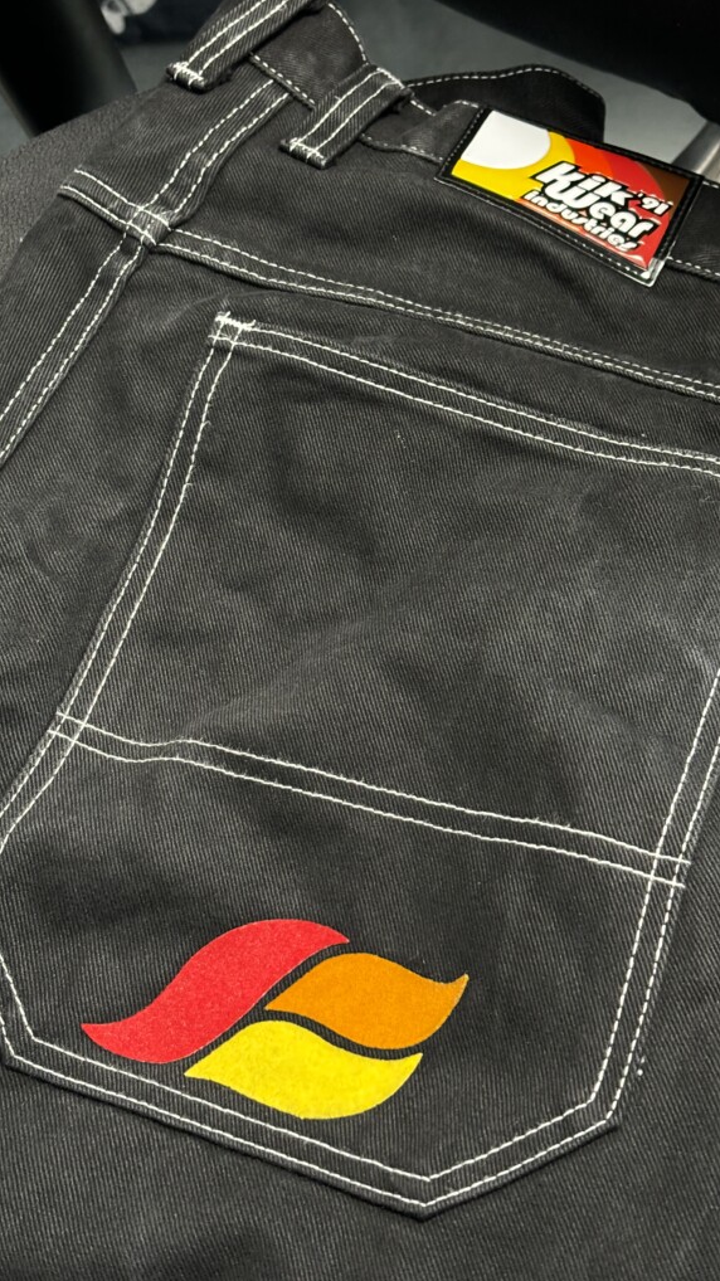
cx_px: 381
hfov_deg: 21.1
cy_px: 642
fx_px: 1936
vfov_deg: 36.6
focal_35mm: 57
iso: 320
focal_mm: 5.96
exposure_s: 1/33
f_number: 1.6
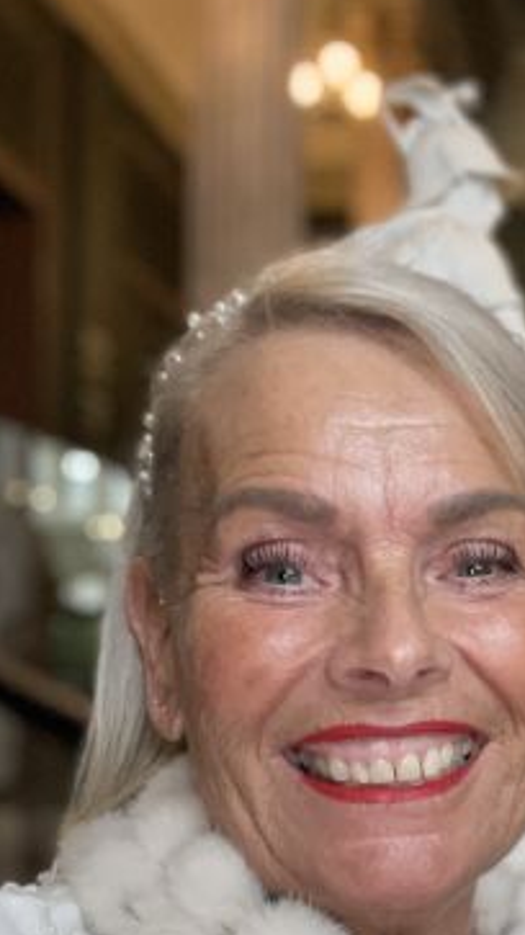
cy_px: 732
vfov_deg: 37.3
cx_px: 512
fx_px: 1337
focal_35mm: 54
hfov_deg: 21.5
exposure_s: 1/40
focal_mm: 2.71
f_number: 2.2
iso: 400
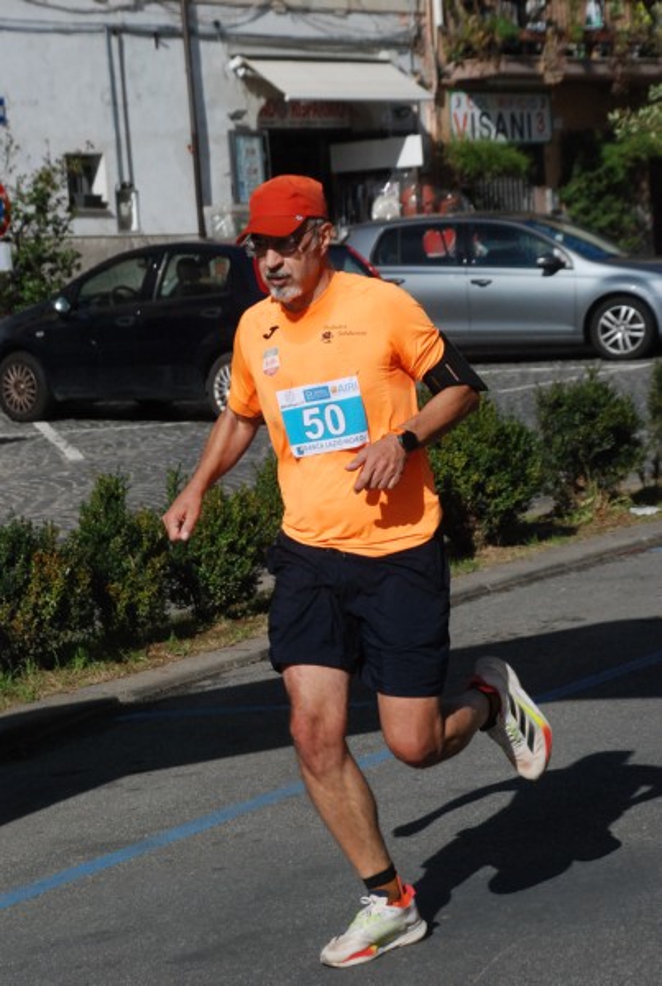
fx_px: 3087
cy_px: 493
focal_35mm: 112
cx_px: 331
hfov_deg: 12.2
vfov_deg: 18.1
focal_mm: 75
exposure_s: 1/2500
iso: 1000
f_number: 9
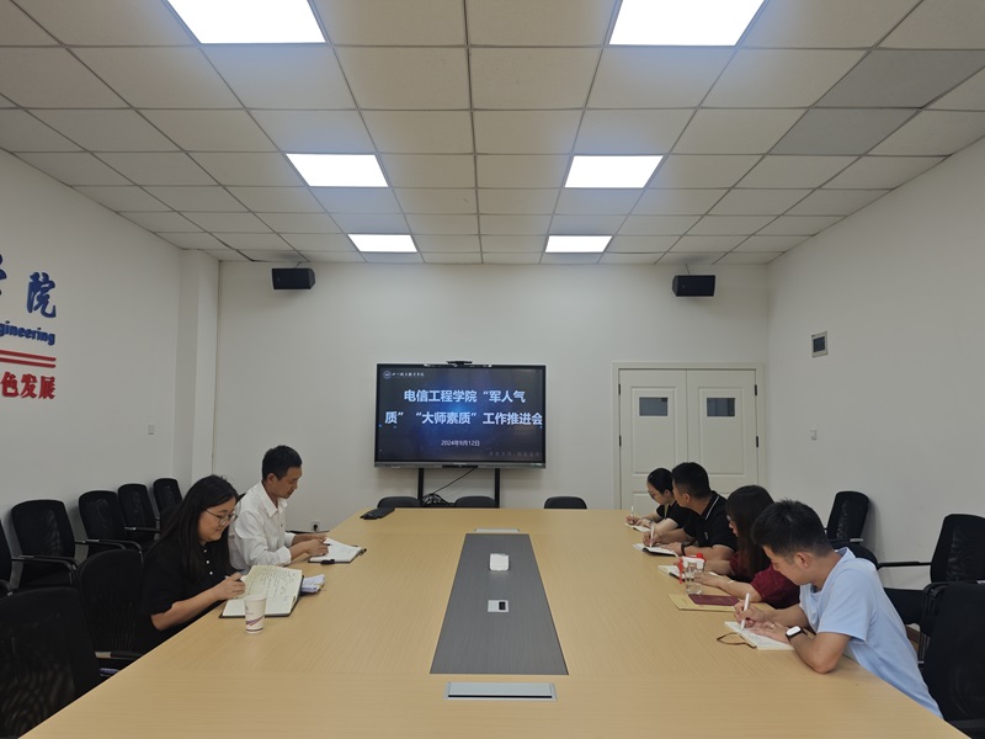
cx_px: 492
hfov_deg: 73.9
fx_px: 654
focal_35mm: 23
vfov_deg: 58.9
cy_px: 370
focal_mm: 6.55
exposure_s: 1/360
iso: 50
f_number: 1.6
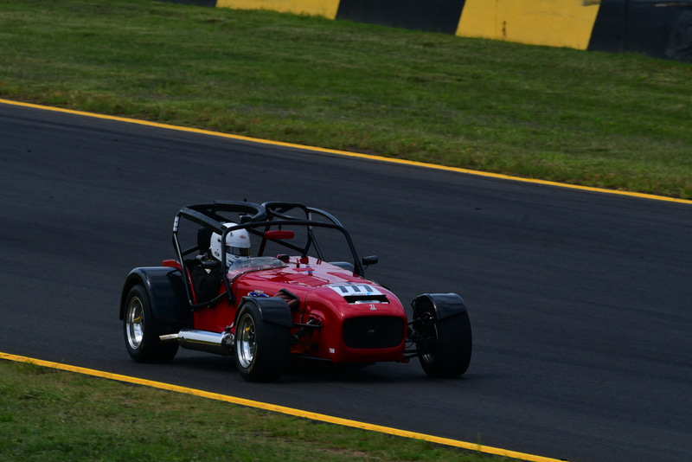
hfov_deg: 3.1
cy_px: 231
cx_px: 346
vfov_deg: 2.0
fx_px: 12979
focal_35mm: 675
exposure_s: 1/640
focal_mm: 450
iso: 320
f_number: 13
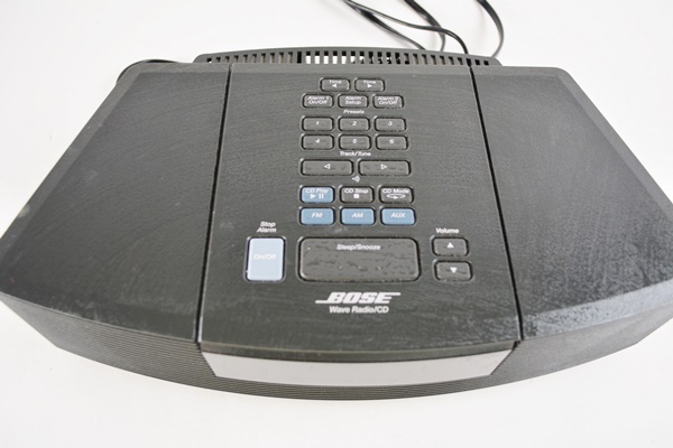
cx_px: 336
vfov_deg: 43.6
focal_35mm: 30
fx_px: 561
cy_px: 224
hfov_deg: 61.9
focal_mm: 20
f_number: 4.5
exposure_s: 1/80
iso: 400
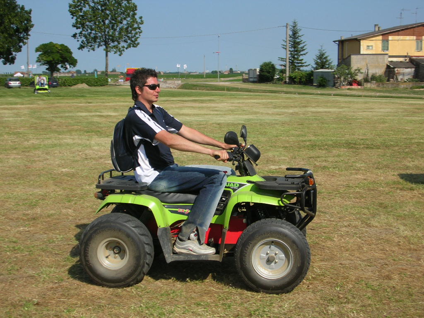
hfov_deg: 33.2
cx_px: 212
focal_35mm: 58
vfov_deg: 25.2
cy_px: 159
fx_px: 710
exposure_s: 1/840
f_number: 3.5
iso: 50
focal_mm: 9.6
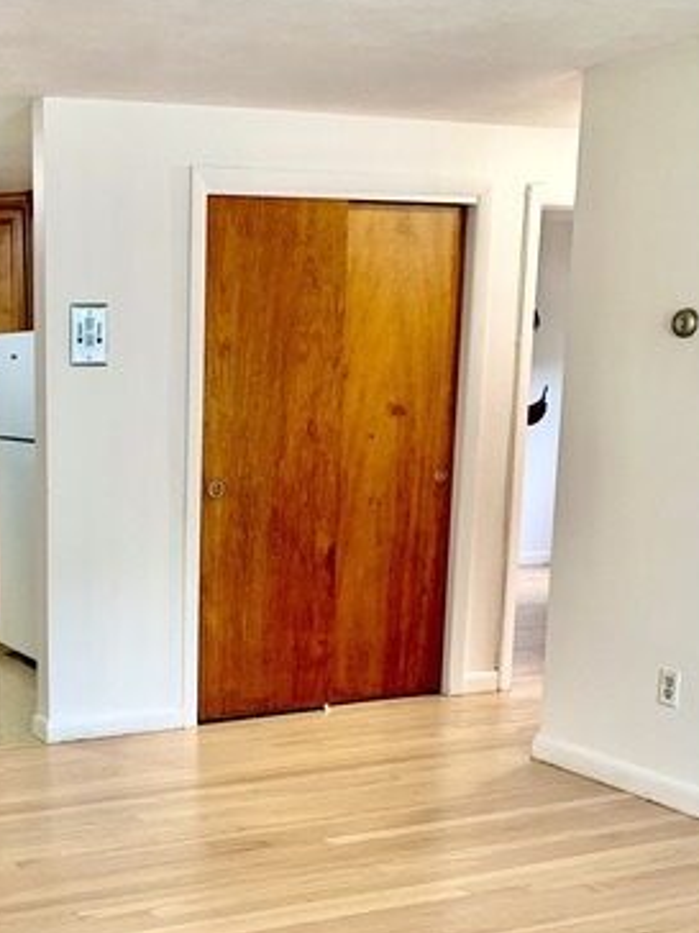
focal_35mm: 50
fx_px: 1346
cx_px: 58
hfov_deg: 27.9
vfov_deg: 37.4
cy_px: 677
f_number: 1.8
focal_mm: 4.25
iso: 100
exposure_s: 1/65
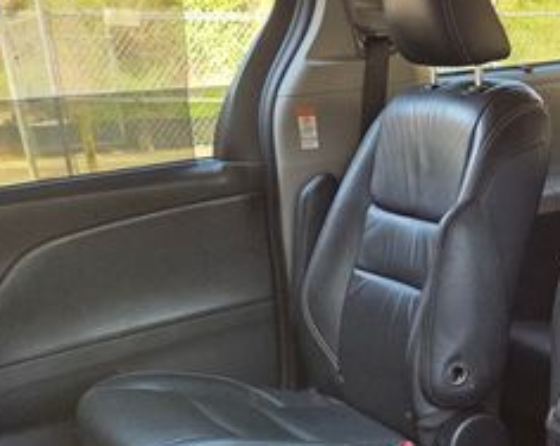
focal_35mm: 61
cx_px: 534
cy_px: 477
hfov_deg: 29.4
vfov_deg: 23.5
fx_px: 1009
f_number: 1.8
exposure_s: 1/180
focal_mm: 5.4
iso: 160
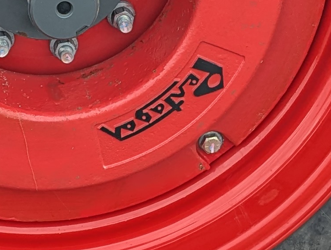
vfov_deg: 10.8
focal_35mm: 131
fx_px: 1255
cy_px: -152
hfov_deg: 14.9
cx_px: 73
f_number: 1.85
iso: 39
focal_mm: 6.81
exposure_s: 1/572
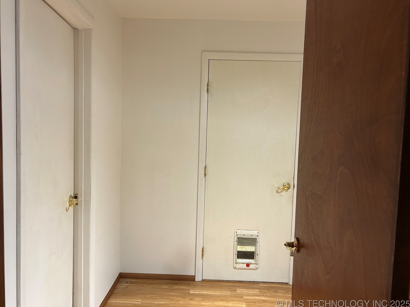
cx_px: 200
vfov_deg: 51.4
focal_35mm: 27
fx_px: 320
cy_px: 154
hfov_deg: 65.3
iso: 200
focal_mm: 5.7
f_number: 1.5
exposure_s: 1/60
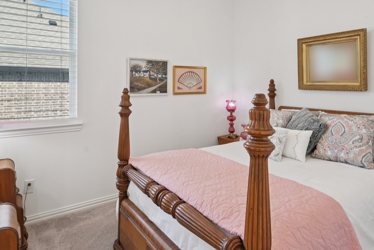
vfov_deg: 52.2
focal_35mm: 24
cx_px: 190
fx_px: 249
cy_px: 85
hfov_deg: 73.7
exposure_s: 1/80
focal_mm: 16
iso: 400
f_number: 8
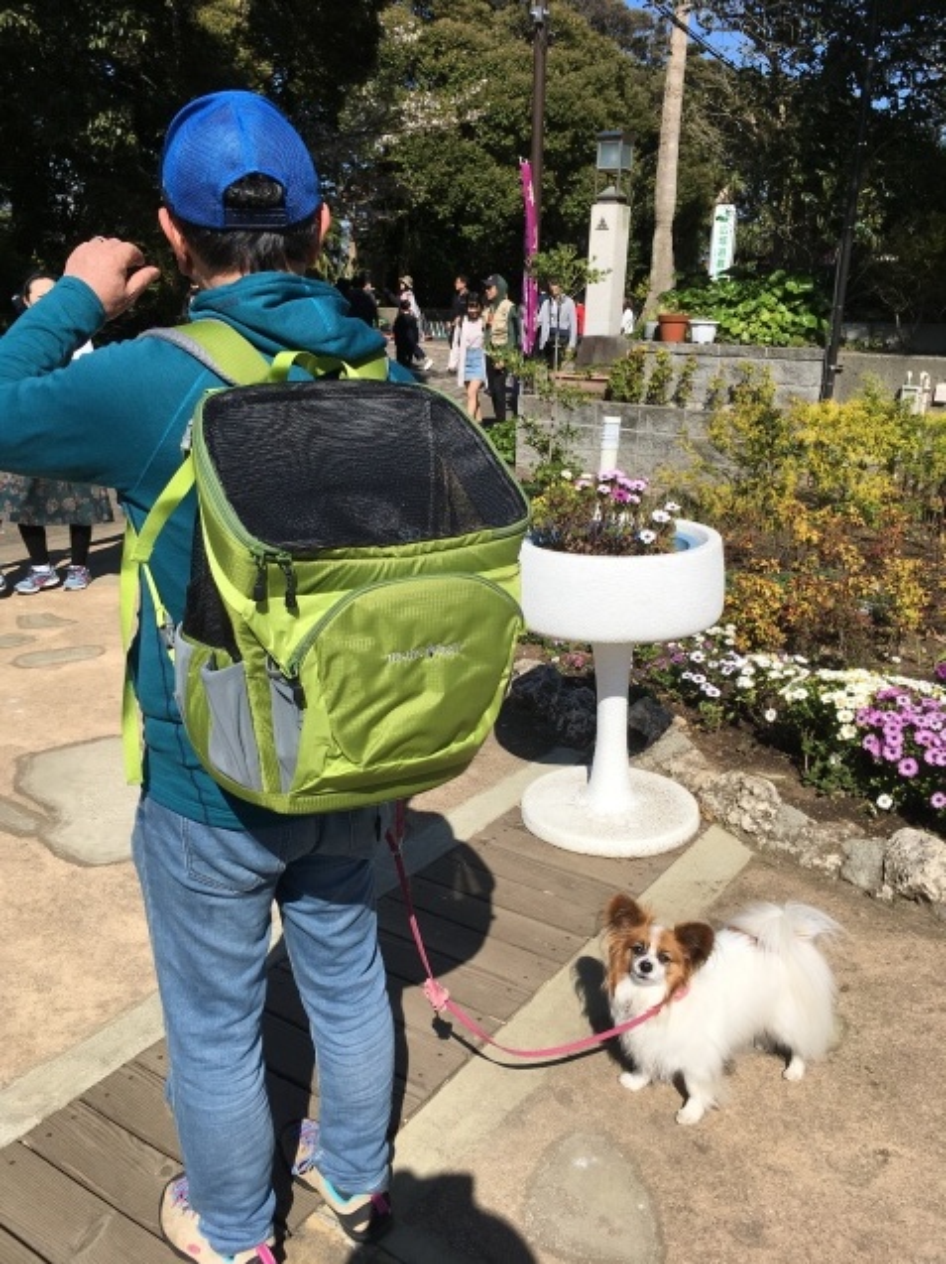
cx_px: 473
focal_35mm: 29
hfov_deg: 48.2
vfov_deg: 61.7
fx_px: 1058
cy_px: 632
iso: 25
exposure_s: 1/2653
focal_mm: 4.15
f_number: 2.2
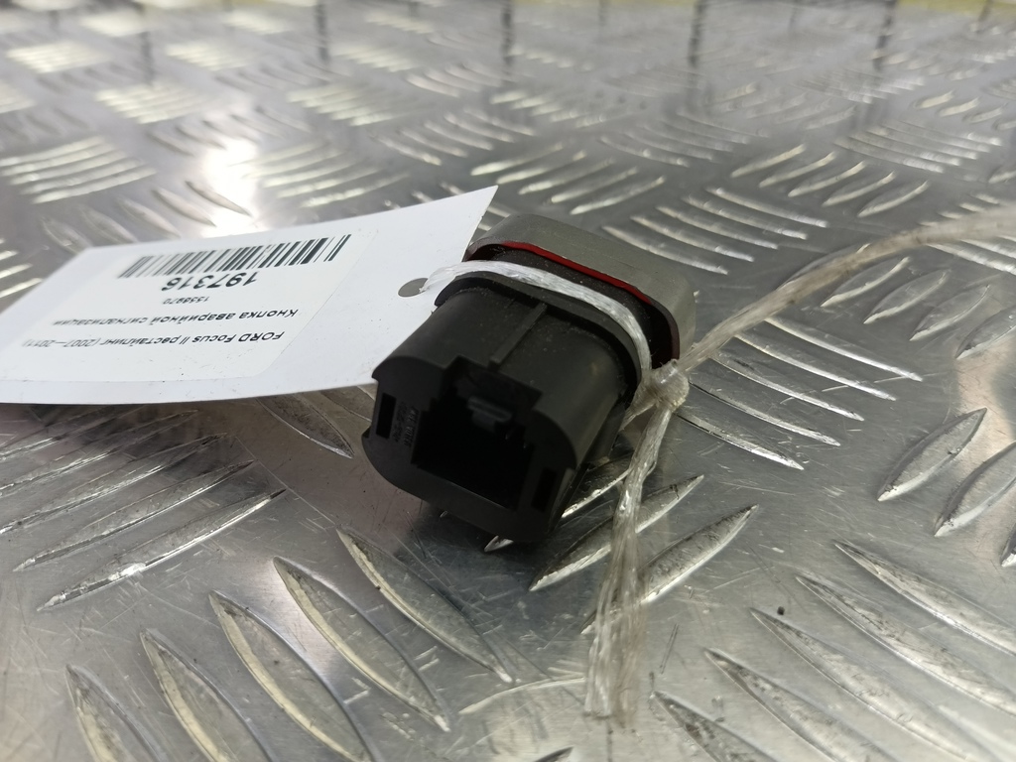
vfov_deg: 58.9
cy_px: 381
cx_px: 508
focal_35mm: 23
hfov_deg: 73.9
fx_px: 675
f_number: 1.6
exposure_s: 1/50
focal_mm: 4.11
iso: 124
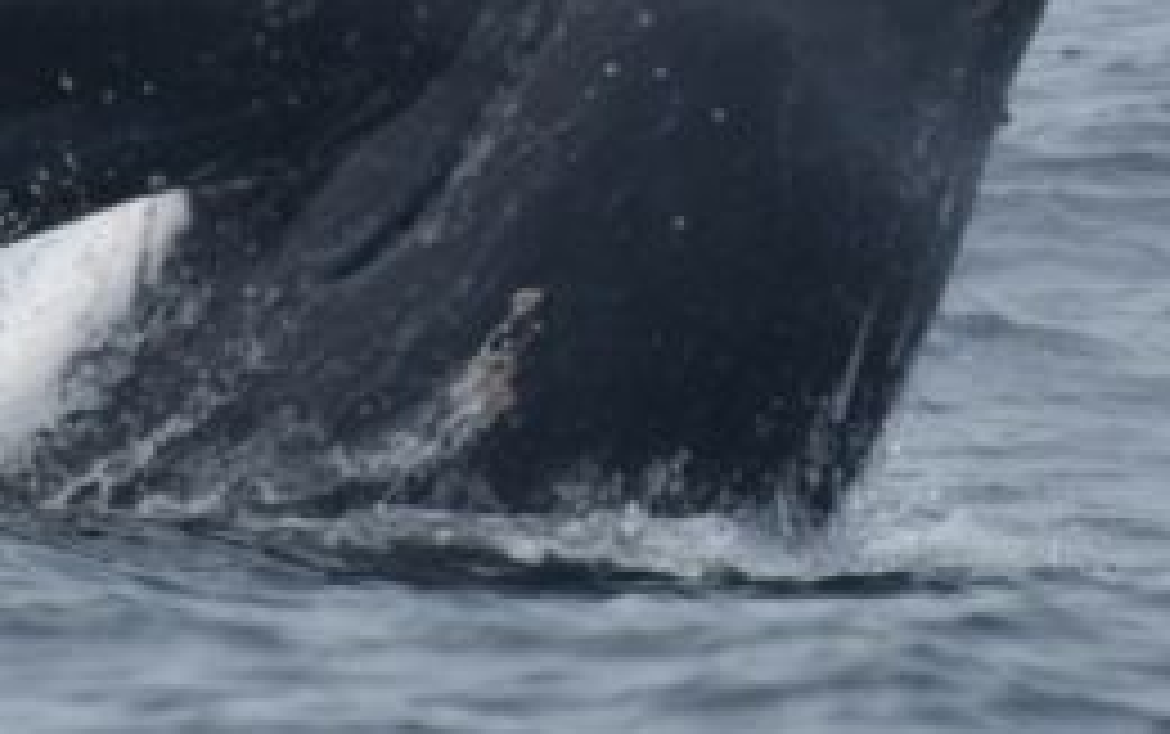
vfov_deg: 0.7
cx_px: 36
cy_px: -101
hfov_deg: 1.1
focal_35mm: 1881
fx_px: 60030
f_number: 6.3
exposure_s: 1/8000
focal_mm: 600
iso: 900
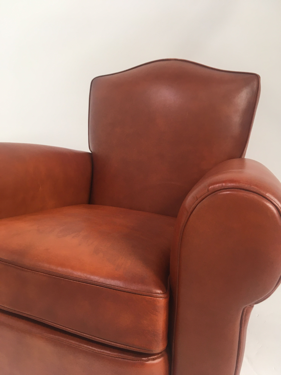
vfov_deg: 61.7
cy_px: 188
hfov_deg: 48.2
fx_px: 314
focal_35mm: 29
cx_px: 140
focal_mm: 4.15
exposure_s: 1/33
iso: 50
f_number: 2.2
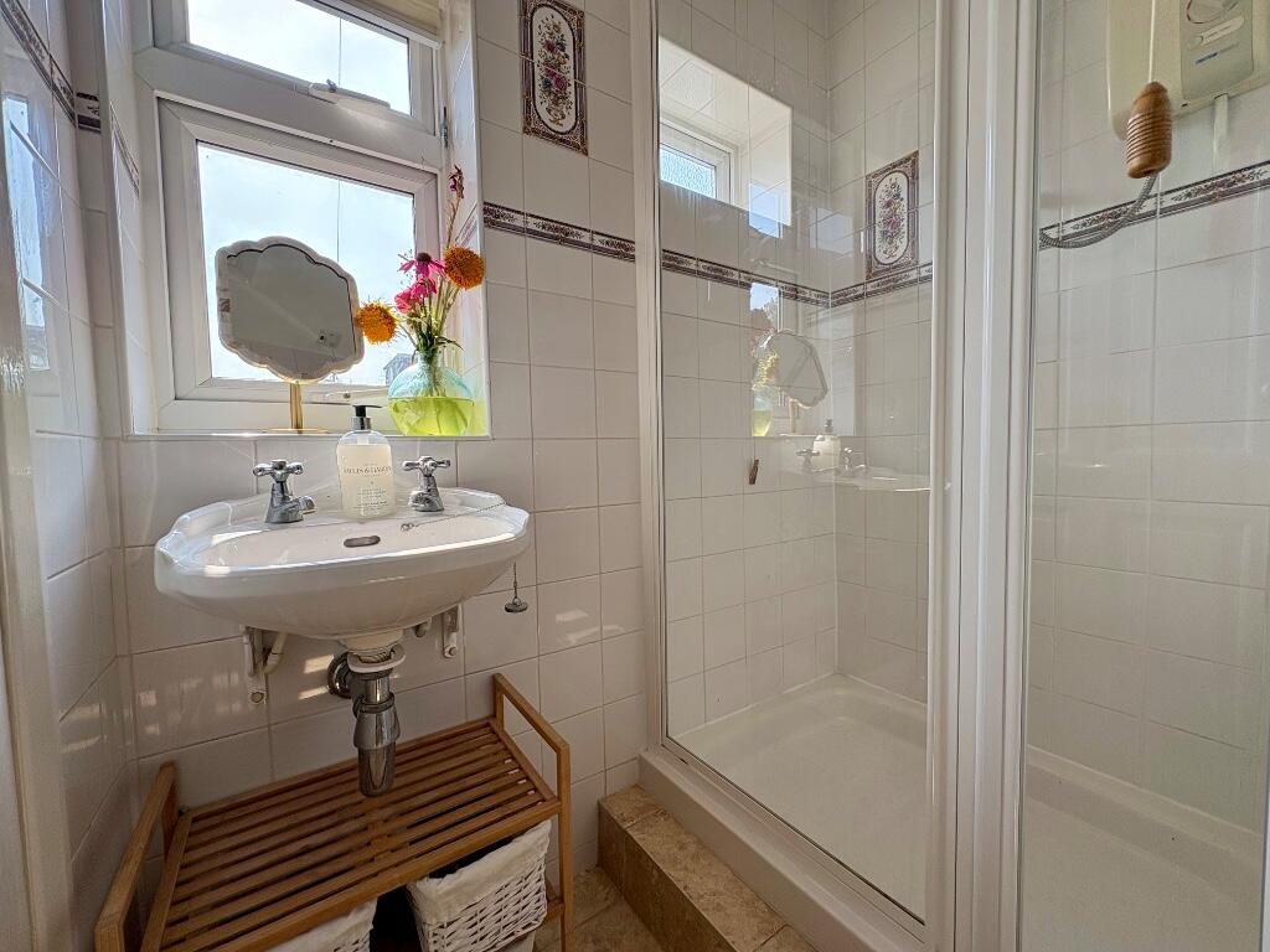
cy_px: 476
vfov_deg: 85.7
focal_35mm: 14
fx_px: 514
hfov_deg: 102.1
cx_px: 635
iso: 64
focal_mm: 2.22
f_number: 2.2
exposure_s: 1/248
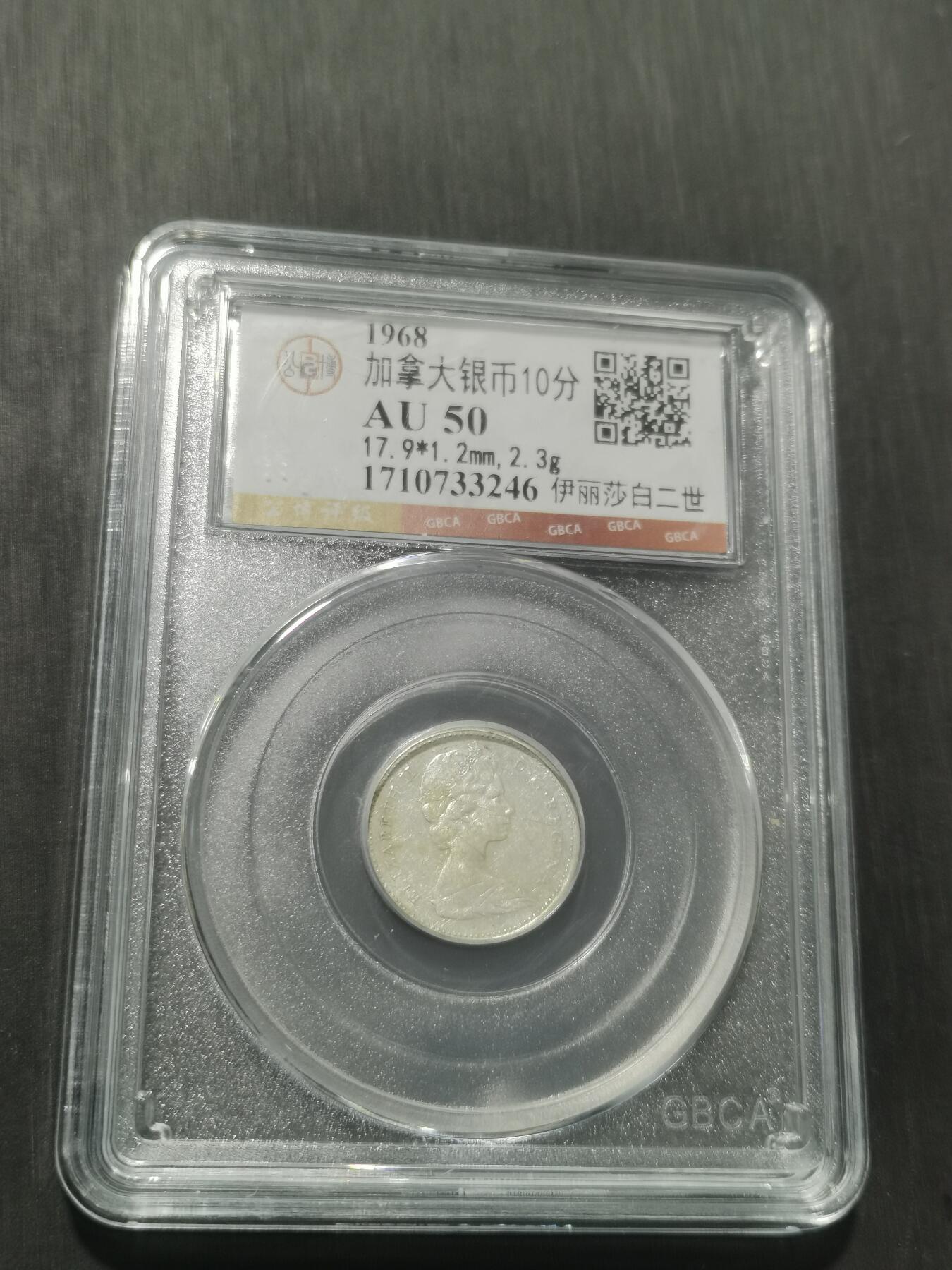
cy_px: 635
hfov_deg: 30.9
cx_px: 476
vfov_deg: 40.4
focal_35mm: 47
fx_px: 1723
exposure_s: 1/100
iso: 100
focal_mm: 5.58
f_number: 1.8
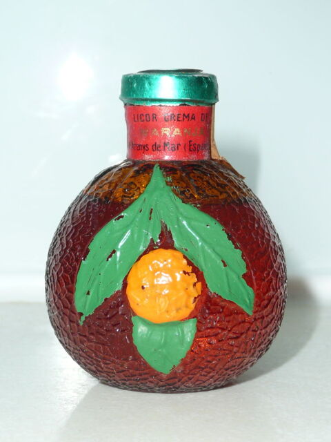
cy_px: 221
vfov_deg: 23.8
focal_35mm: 82
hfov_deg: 18.0
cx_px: 166
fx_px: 1045
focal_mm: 9.1
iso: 100
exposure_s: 1/30
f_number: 4.3
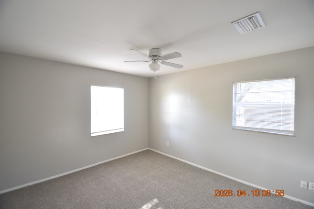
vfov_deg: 77.3
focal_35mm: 15
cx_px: 157
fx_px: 131
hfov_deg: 100.4
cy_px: 104
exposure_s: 1/20
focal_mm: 10
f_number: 3.5
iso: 800
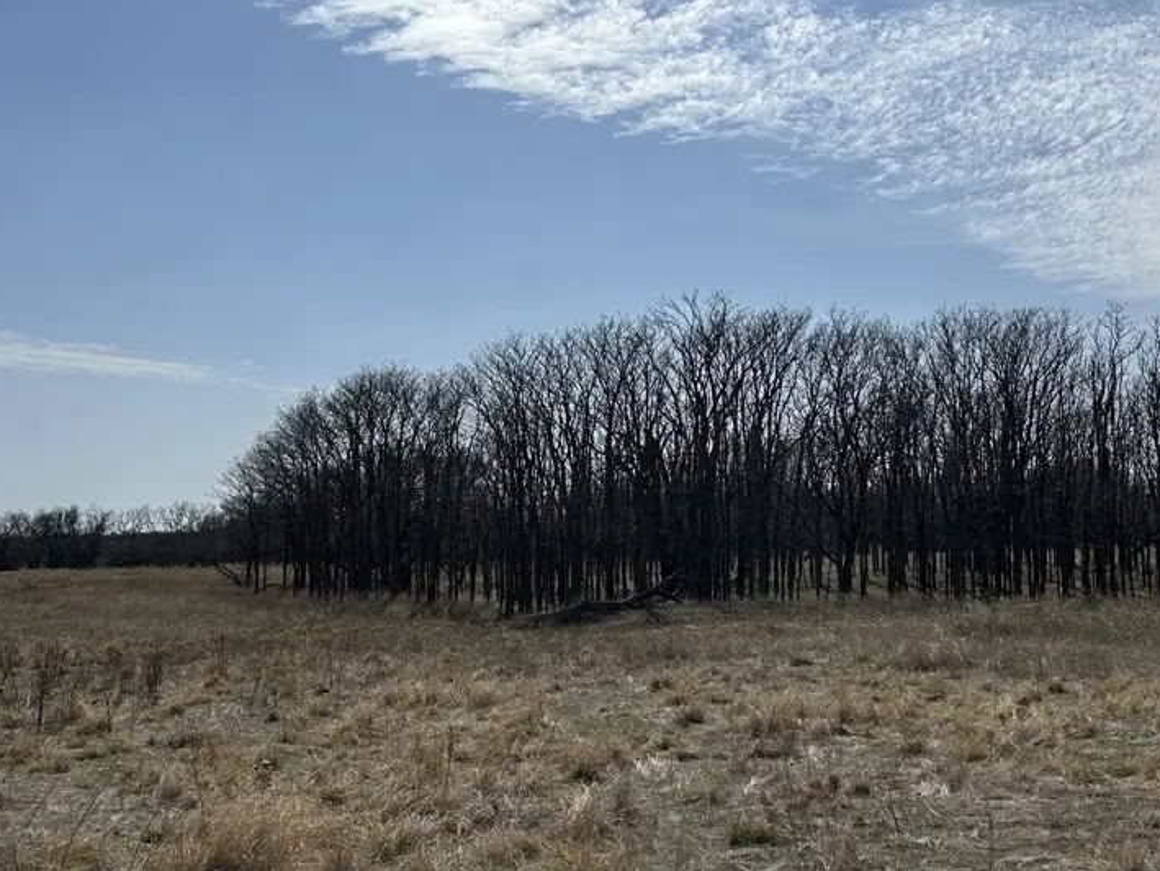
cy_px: 303
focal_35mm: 44
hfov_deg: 42.6
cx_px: 738
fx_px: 1475
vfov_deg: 32.7
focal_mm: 5.7
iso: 50
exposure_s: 1/16393
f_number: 1.5
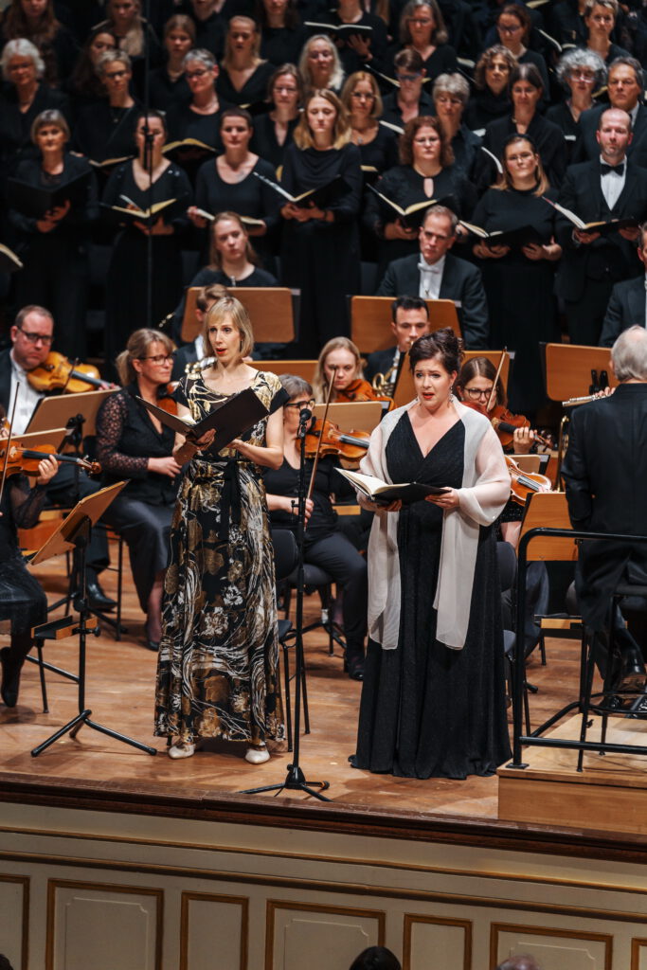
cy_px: 485
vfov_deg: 10.4
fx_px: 5336
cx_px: 324
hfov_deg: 6.9
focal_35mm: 198
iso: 640
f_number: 2.8
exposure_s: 1/200
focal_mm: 198
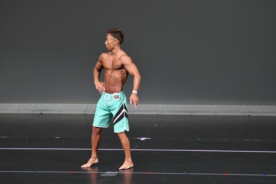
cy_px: 92
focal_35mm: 315
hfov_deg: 6.5
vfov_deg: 4.4
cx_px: 138
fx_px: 2414
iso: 4000
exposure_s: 1/400
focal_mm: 210
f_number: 5.6
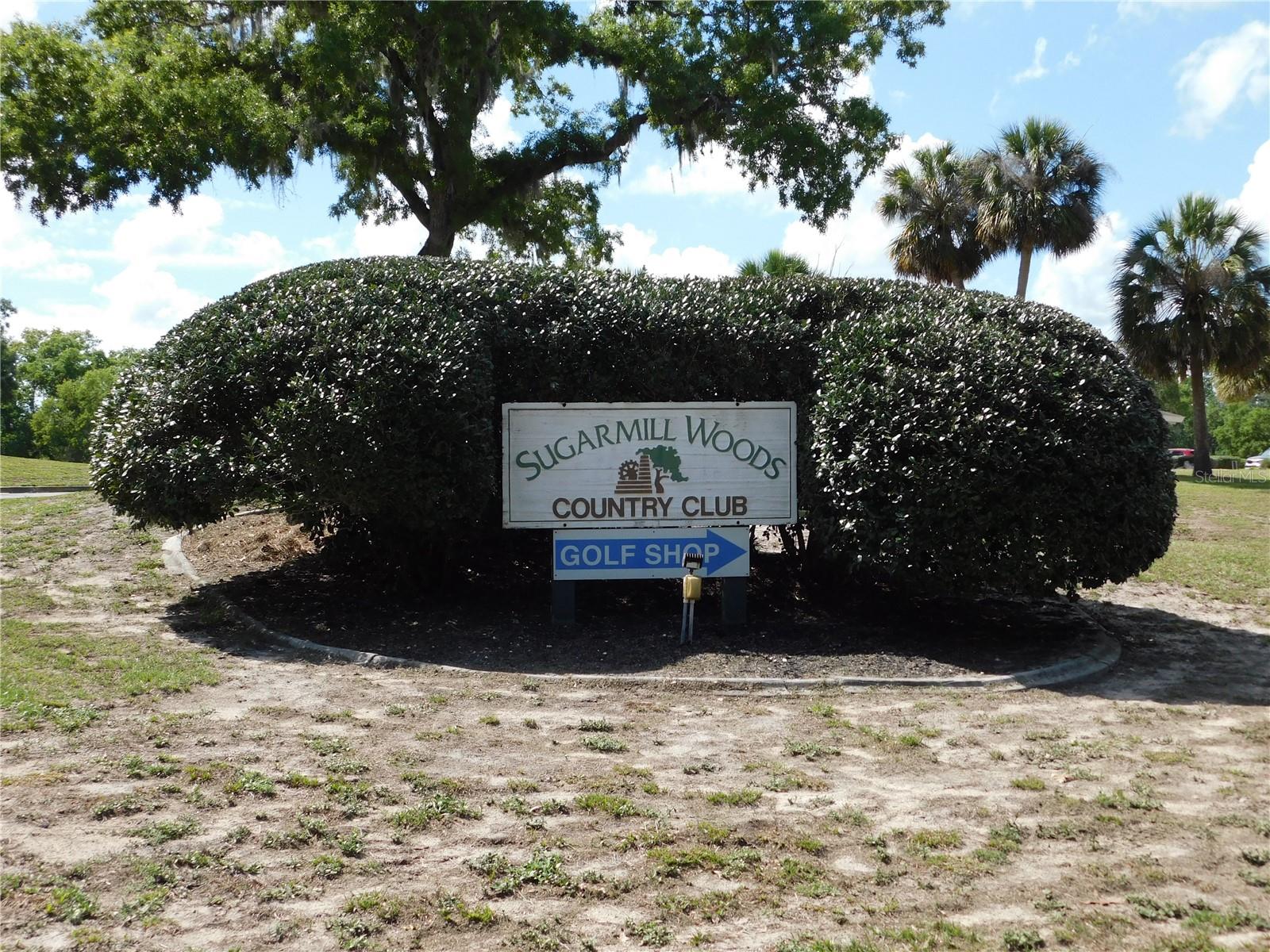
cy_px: 476
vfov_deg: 32.2
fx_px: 1651
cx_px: 635
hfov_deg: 42.1
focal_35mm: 45
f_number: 3.7
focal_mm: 8
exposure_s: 1/800
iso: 125
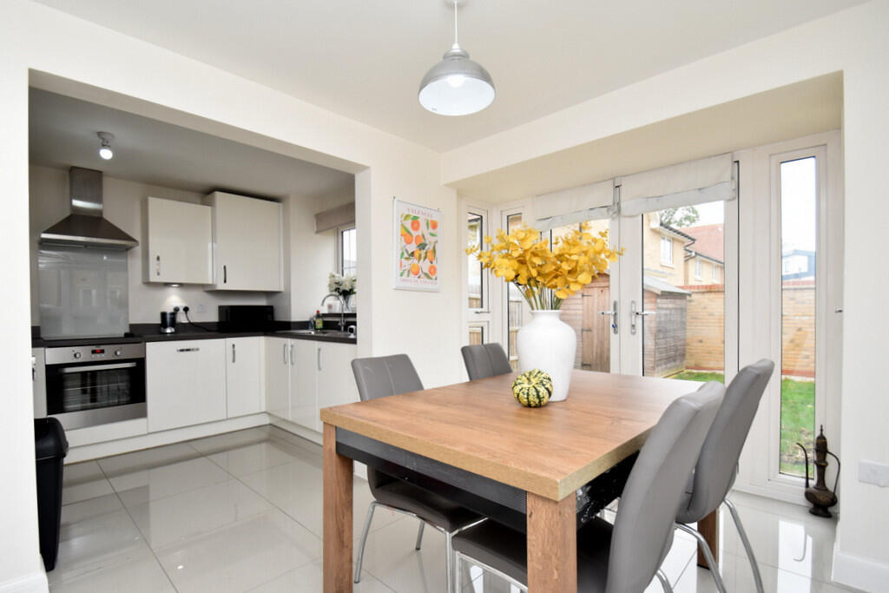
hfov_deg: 95.0
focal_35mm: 16
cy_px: 296
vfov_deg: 72.1
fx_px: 407
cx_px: 444
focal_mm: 11
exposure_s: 1/200
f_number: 5
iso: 450
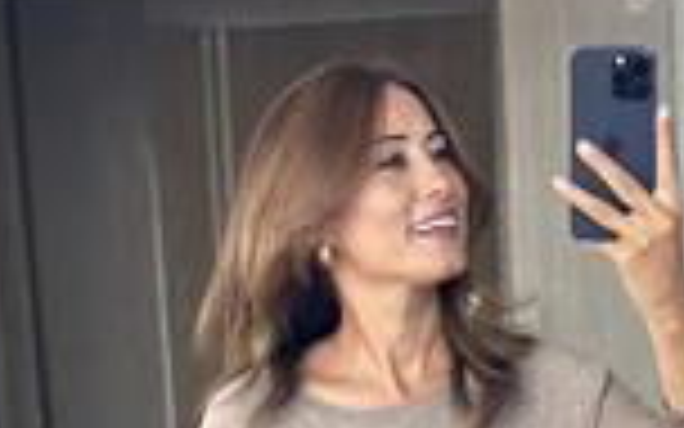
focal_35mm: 169
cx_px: 423
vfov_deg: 7.4
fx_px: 3150
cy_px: 897
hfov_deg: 12.4
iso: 160
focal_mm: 6.86
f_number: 1.78
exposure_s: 1/60
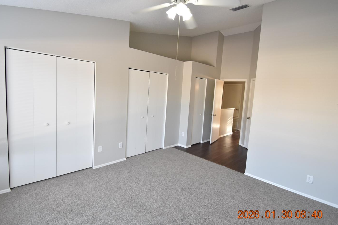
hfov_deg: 93.3
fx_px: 160
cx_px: 167
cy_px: 106
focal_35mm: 17
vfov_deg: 70.4
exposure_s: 1/125
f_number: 3.5
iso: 800
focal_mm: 10
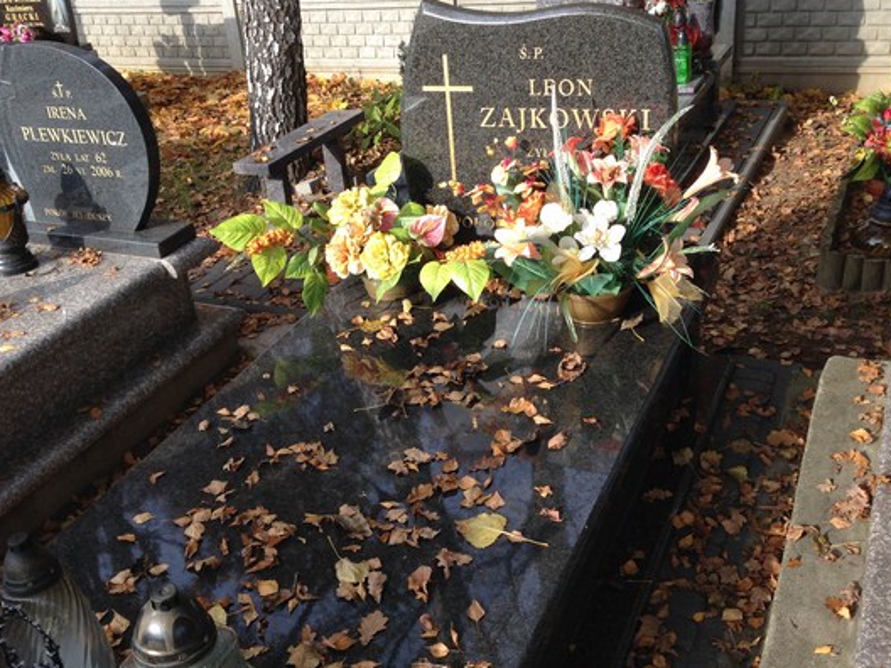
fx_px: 1030
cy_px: 368
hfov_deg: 46.8
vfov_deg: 35.9
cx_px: 413
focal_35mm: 40
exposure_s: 1/404
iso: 50
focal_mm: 4.12
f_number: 2.4
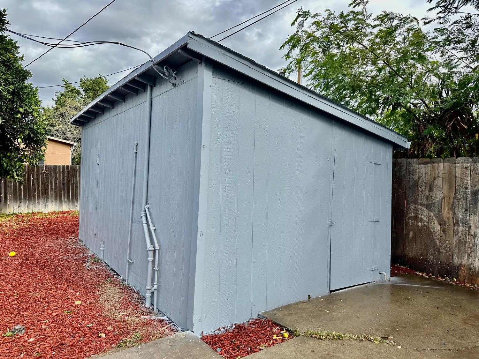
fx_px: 332
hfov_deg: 71.6
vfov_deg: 56.8
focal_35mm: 24
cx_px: 240
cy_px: 180
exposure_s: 1/1751
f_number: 1.78
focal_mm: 6.86
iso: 80
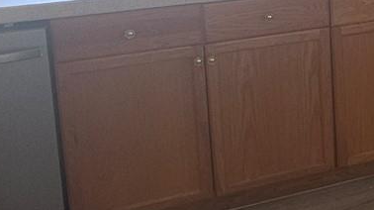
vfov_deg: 18.4
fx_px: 595
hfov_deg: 28.9
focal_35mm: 60
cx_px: 478
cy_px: -73
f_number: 1.9
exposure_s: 1/60
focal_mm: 2.2
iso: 80
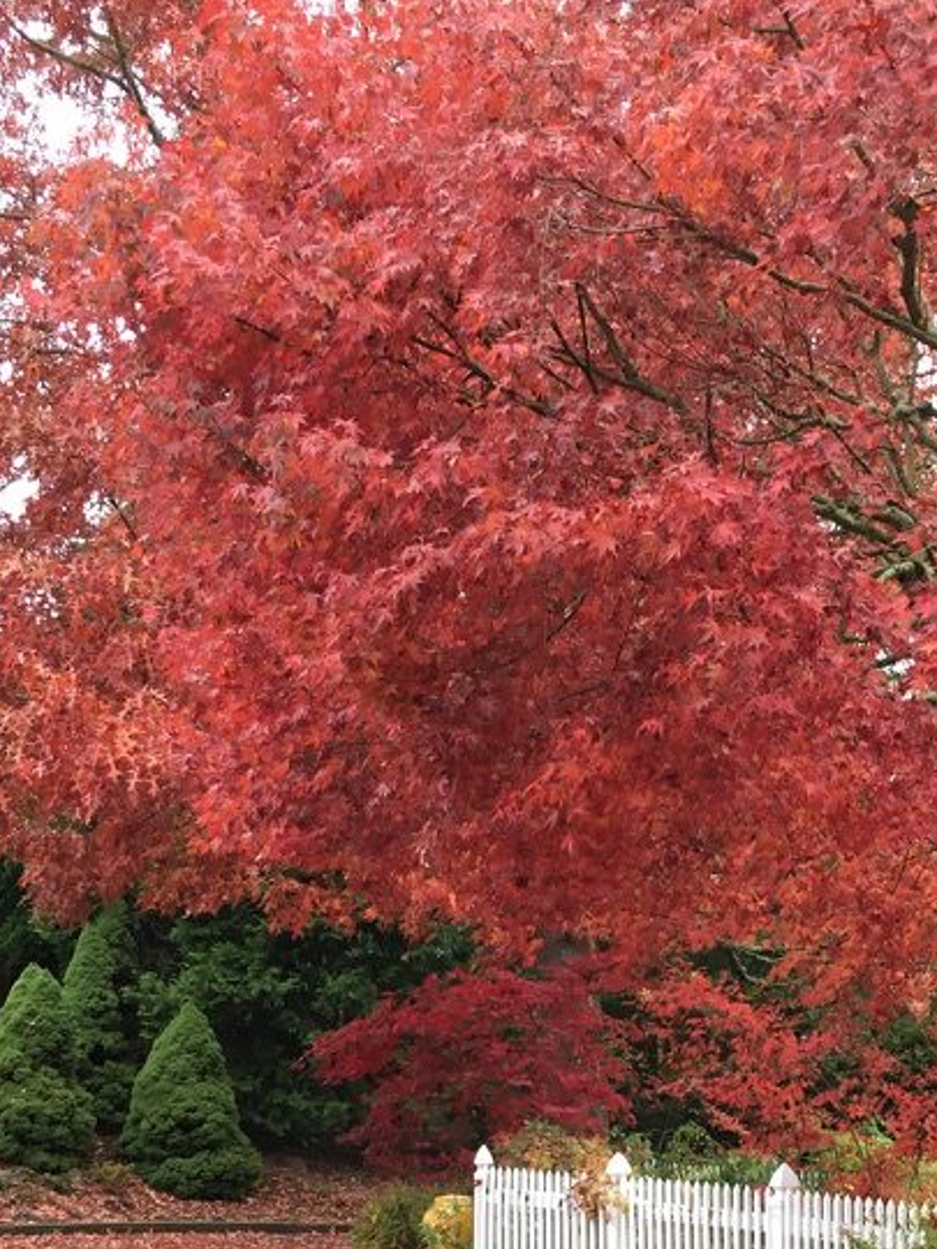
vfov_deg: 33.9
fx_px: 1985
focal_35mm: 55
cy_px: 999
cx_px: 602
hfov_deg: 26.5
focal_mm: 4.15
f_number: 2.2
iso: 25
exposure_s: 1/30
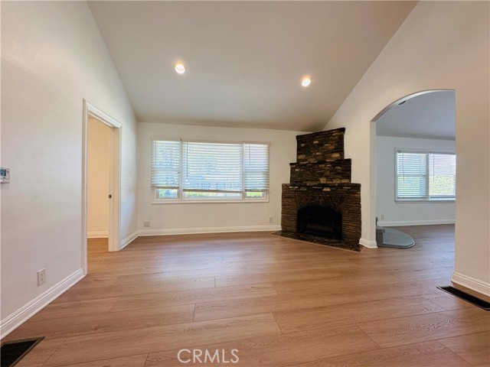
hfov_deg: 102.1
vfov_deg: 85.7
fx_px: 198
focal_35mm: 14
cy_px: 184
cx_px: 245
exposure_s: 1/120
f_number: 2.2
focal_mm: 2.22
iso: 64
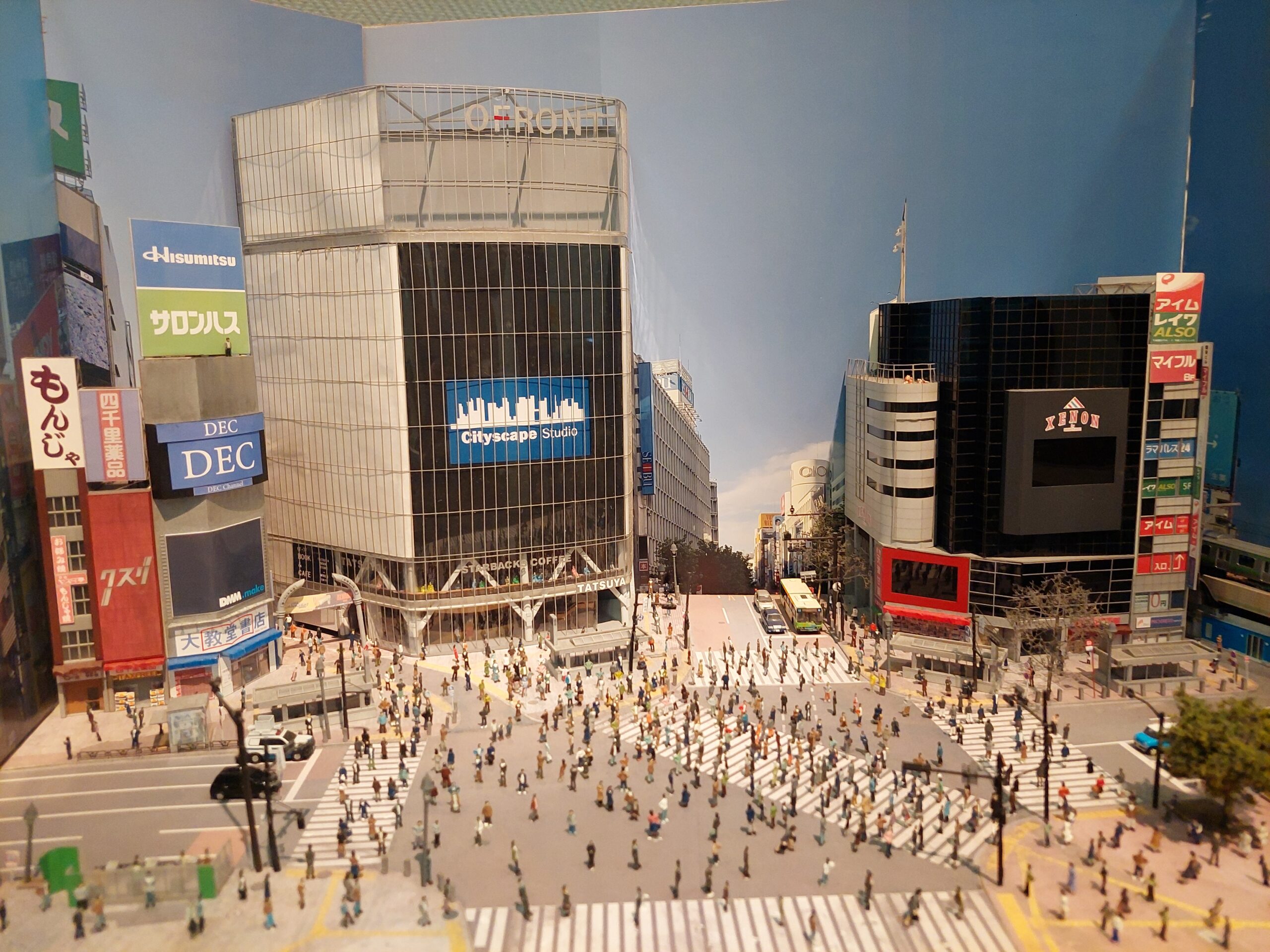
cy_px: 476
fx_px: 881
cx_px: 635
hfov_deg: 71.6
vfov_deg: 56.8
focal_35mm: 24
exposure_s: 1/120
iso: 250
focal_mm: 5.23
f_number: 1.8
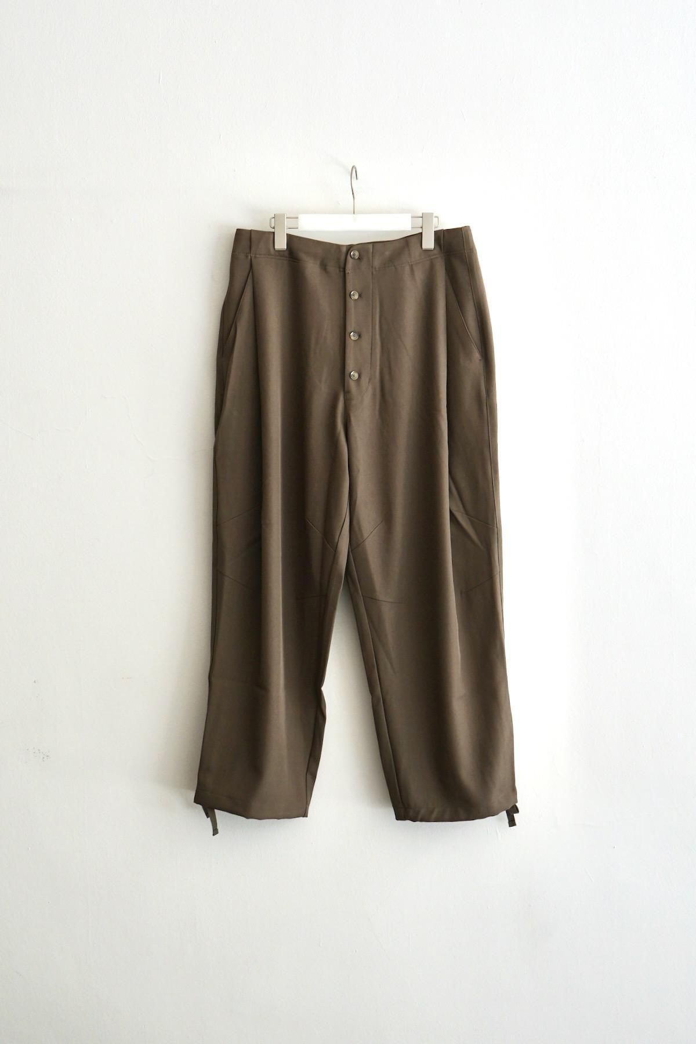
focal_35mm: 48
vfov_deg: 41.1
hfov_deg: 28.1
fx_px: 1392
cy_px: 522
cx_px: 348
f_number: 4.5
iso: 500
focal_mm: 48
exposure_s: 1/160
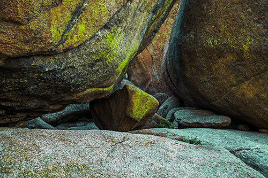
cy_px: 89
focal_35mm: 39
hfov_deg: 49.6
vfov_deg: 34.2
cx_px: 134
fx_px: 290
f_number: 3.8
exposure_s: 1/40
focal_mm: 26
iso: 90
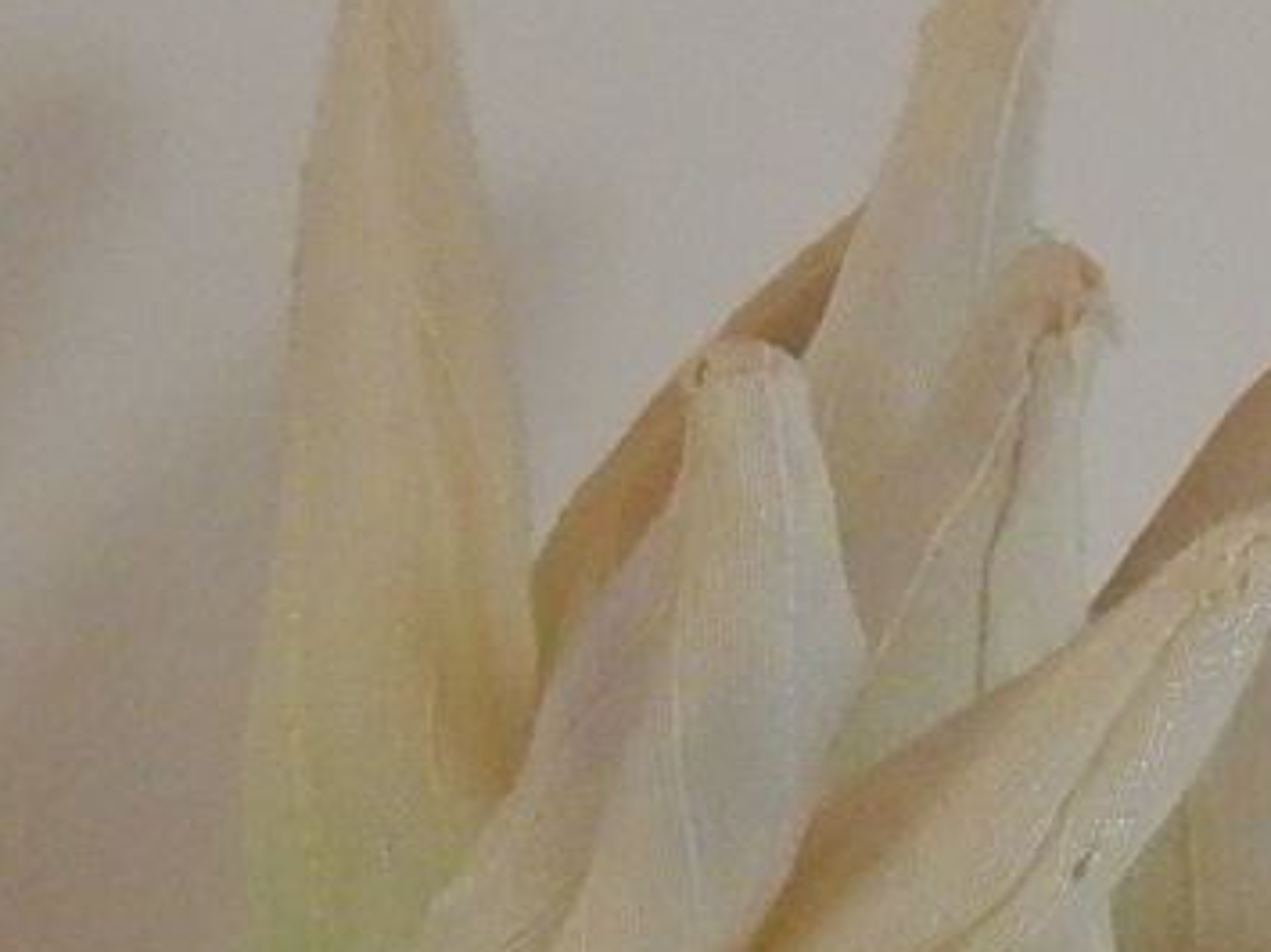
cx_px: 650
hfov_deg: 7.2
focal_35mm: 276
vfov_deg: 5.3
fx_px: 10127
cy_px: 1940
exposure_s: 1/160
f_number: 4
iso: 400
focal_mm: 10.9
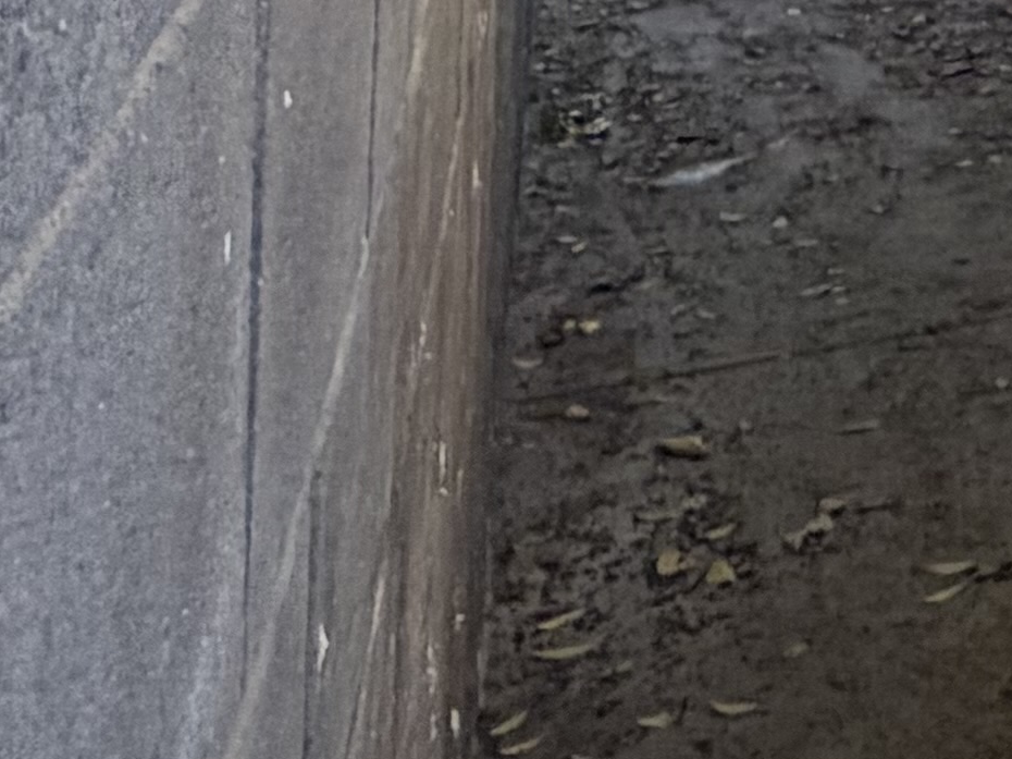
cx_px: 2356
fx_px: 2514
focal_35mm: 86
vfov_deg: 15.1
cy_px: -568
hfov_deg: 15.0
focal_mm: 2.22
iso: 100
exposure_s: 1/121
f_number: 2.2
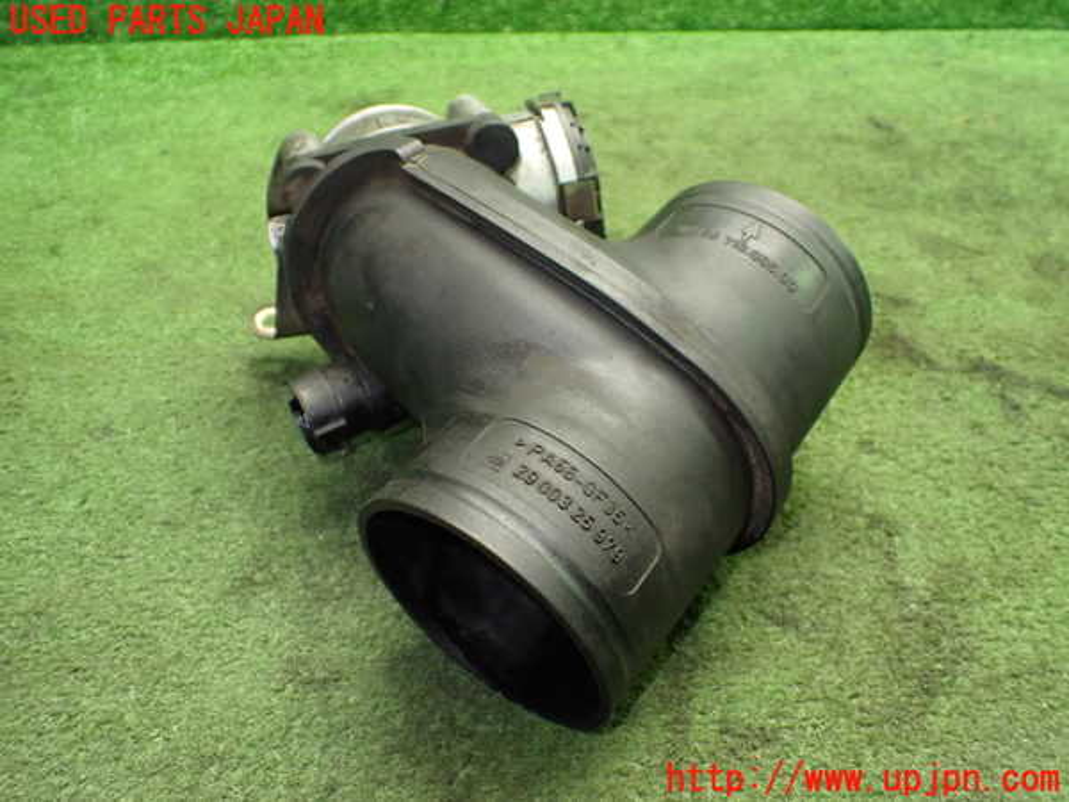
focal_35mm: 30
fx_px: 926
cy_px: 401
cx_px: 534
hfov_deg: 60.0
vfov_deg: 46.8
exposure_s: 1/60
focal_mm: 5.4
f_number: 2.3
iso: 800
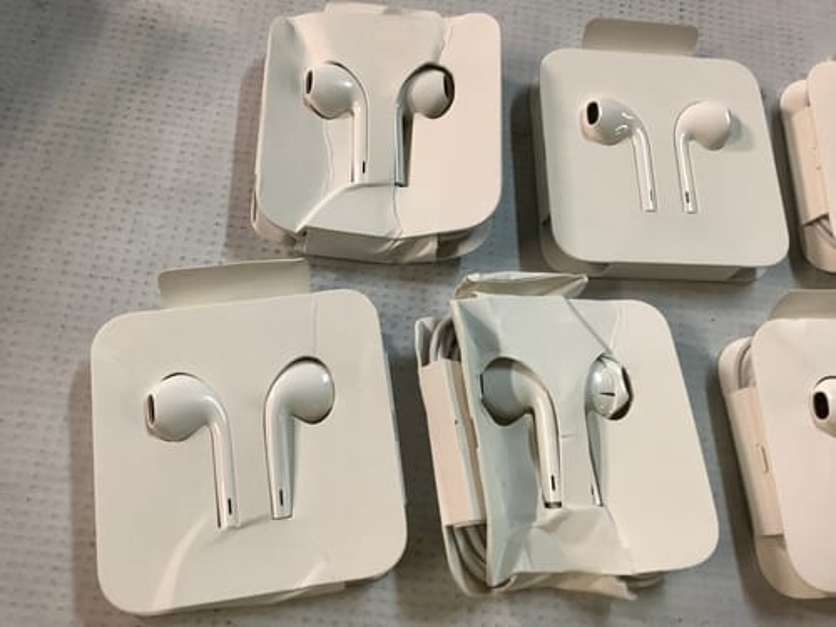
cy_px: 314
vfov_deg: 45.4
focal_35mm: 31
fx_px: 749
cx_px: 418
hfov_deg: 58.4
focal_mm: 3.3
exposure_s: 1/50
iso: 100
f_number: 2.4
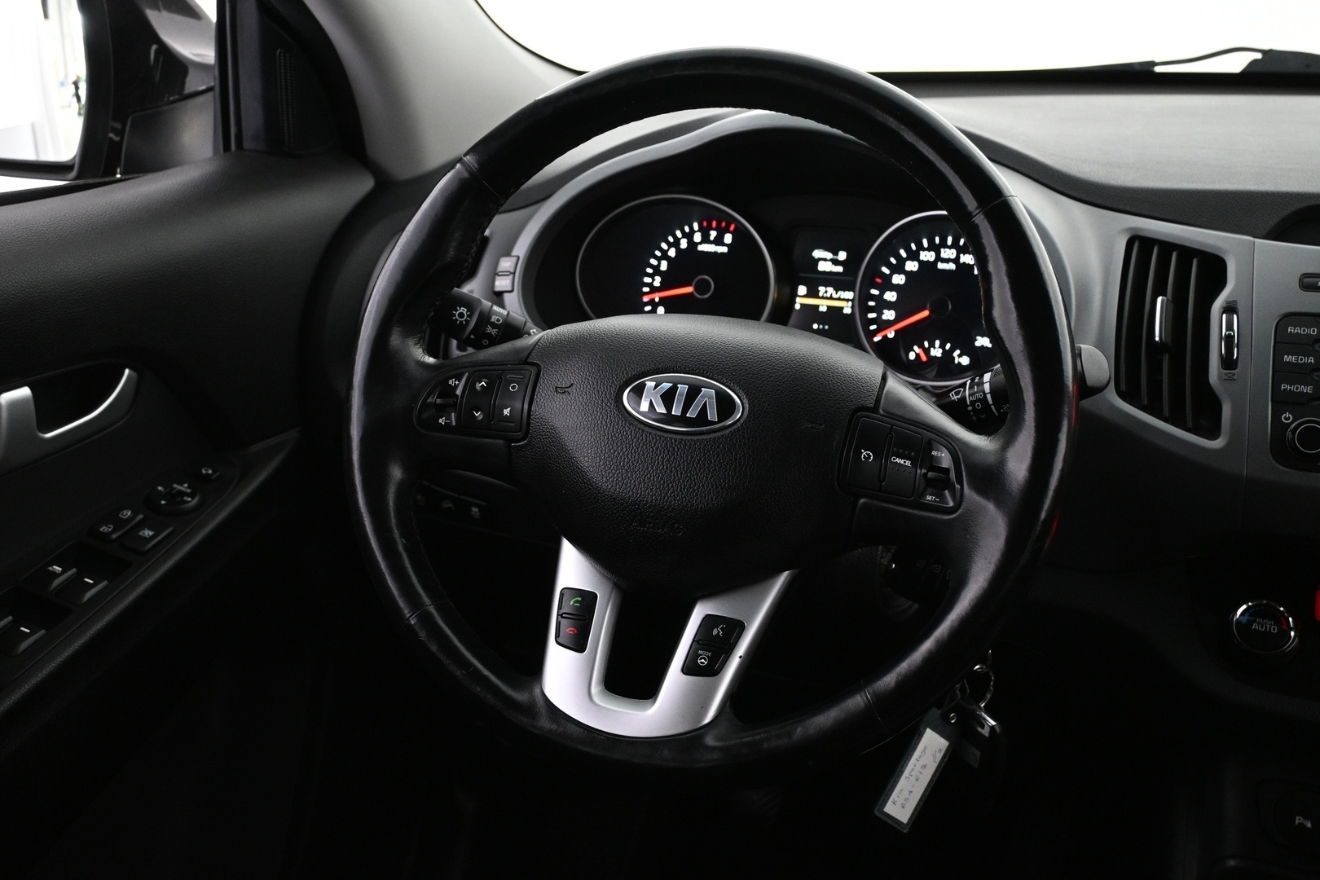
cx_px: 660
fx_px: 1347
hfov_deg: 52.2
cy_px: 440
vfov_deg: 36.2
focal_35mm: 37
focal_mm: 24.5
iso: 1600
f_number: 4.2
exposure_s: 1/30
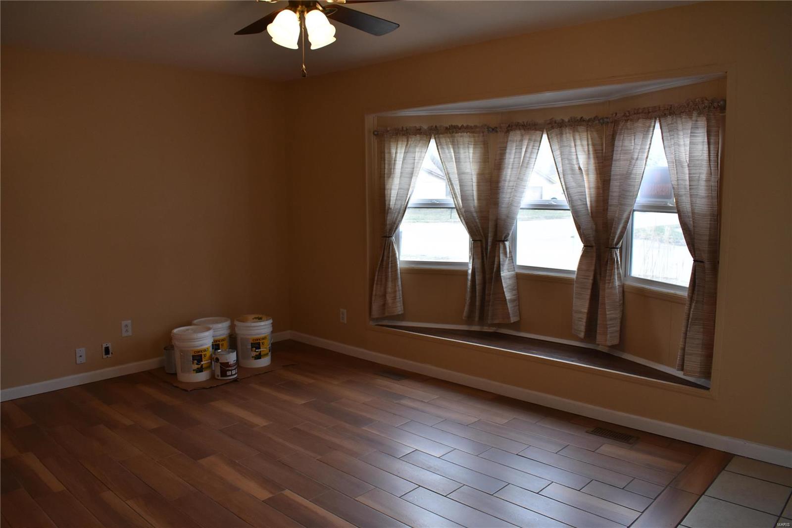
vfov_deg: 47.9
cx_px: 396
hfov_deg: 67.4
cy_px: 264
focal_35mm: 27
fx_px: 594
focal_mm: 18
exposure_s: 1/125
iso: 800
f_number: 5.6
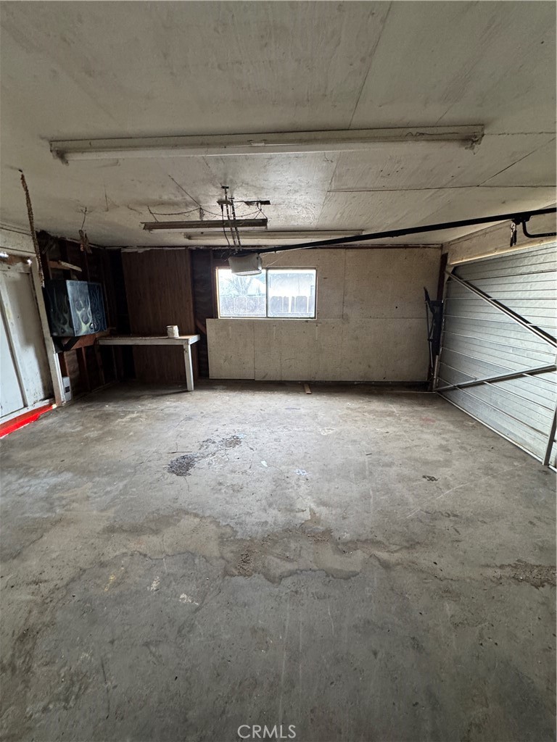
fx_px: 300
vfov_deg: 102.1
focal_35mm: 14
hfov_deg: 85.7
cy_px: 371
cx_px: 278
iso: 320
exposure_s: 1/60
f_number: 2.2
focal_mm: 2.22
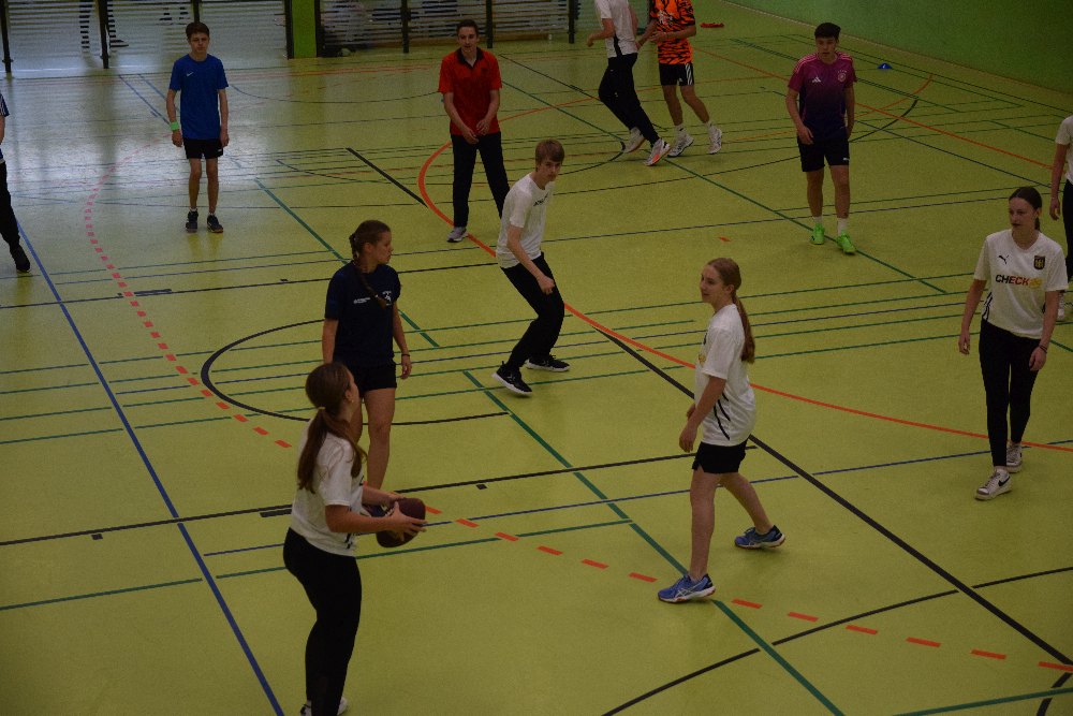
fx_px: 2012
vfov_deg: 20.2
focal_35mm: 68
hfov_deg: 29.9
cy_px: 358
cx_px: 536
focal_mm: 45
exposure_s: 1/500
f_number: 3.5
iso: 1800
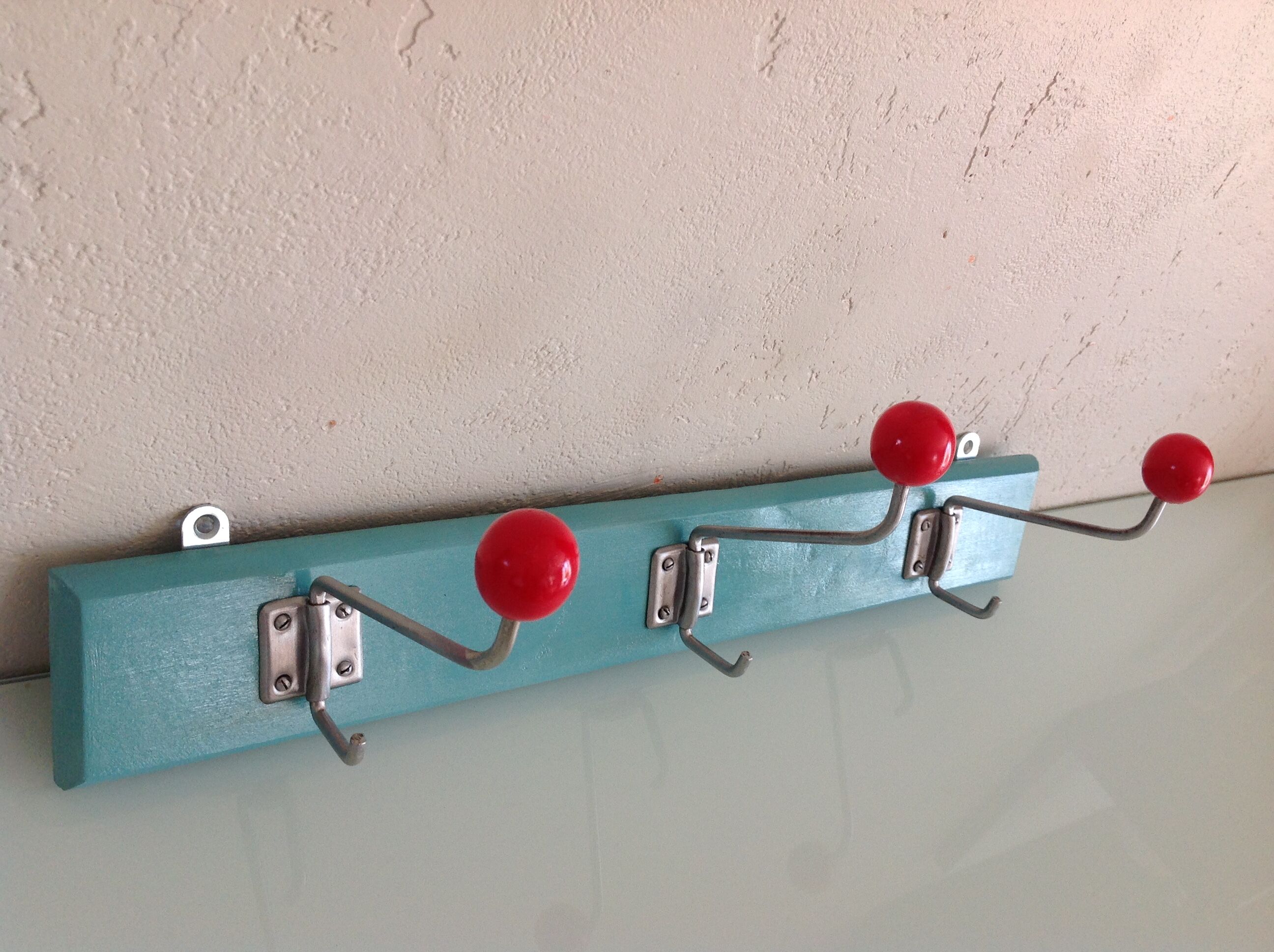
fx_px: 1286
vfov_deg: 40.6
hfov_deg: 52.7
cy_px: 476
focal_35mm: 35
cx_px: 637
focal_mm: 4.28
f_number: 2.4
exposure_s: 1/120
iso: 80
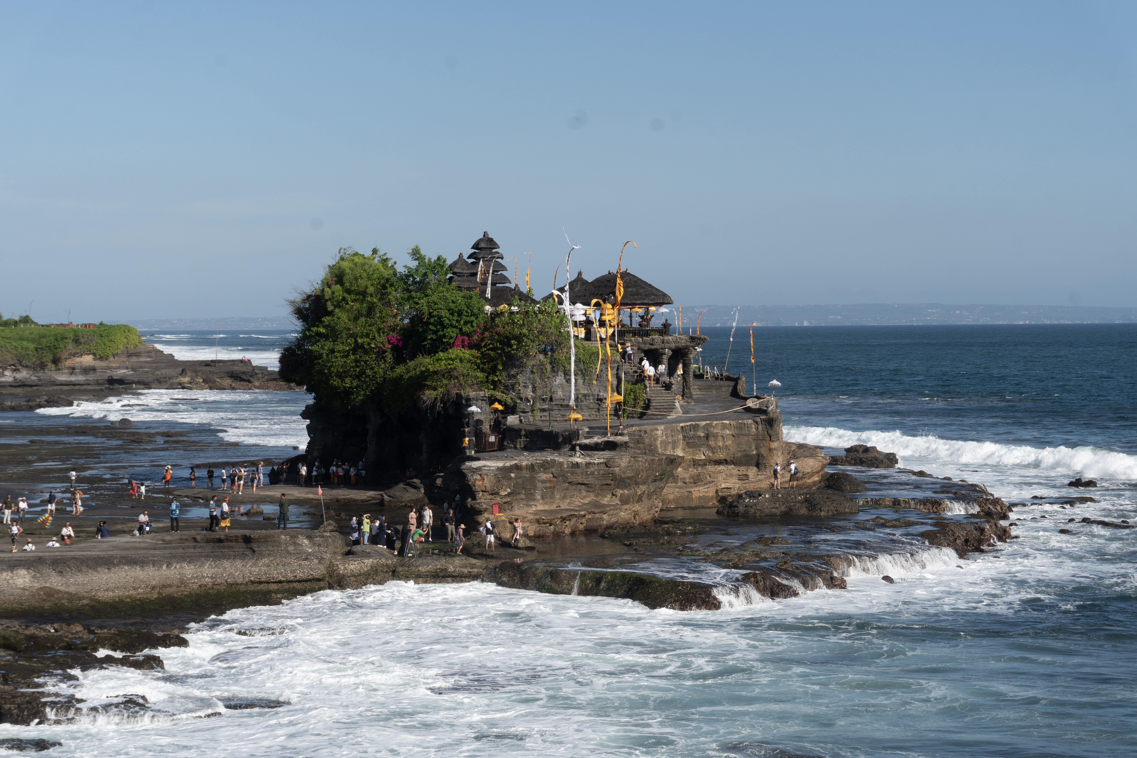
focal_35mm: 74
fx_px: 2321
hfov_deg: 27.5
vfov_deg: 18.5
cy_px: 379
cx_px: 568
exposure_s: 1/250
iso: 200
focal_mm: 49
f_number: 13
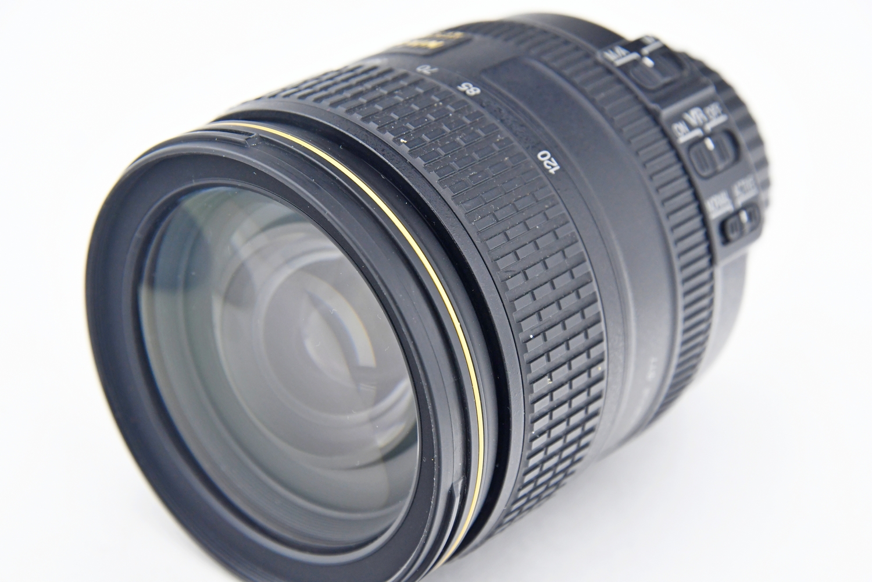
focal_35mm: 93
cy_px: 291
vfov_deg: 14.7
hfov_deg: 21.9
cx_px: 436
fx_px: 2252
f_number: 7.1
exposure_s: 1/160
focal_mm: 62
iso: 1250
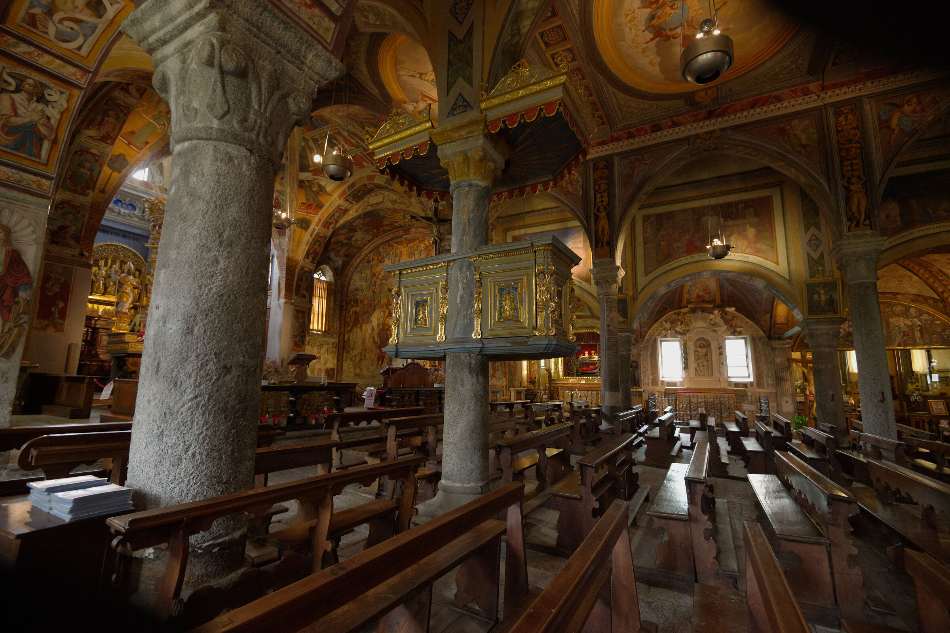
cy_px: 316
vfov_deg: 73.7
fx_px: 422
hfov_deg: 96.7
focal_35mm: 16
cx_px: 475
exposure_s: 1/100
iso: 6400
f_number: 4.5
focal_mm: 16
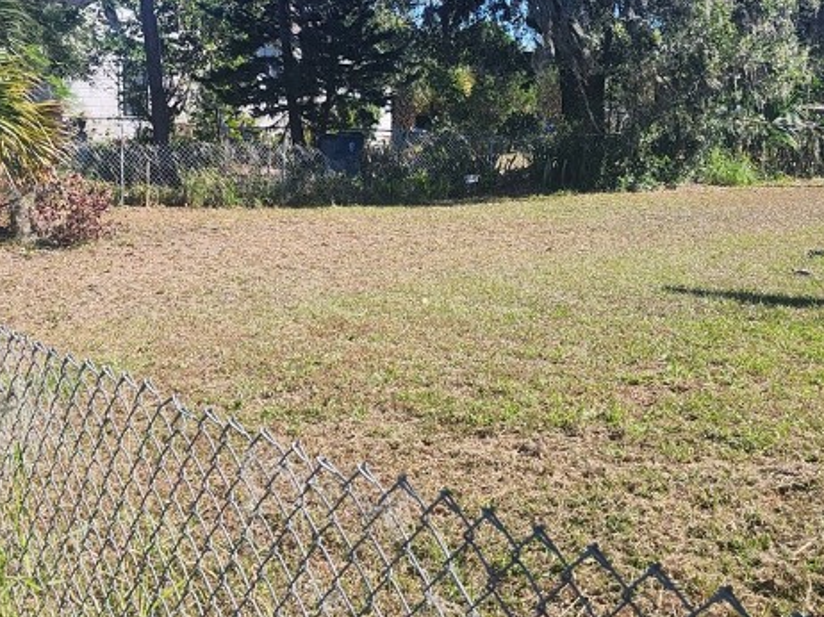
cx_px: 357
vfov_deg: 28.4
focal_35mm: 51
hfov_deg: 37.4
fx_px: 1213
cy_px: 226
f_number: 1.8
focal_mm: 5.54
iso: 25
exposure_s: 1/794
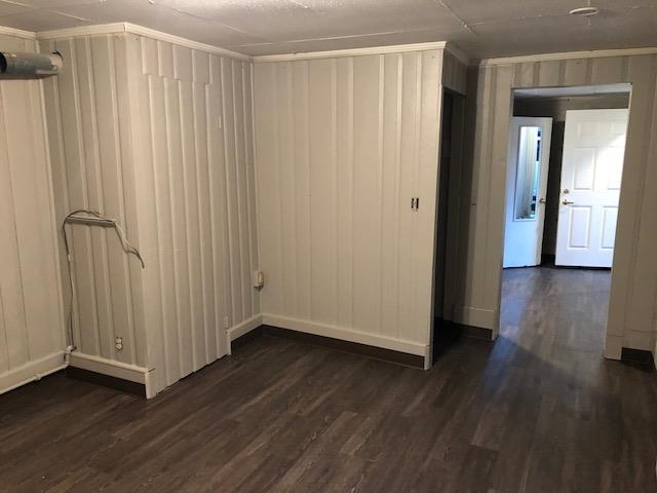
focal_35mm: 28
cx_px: 328
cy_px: 246
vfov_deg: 49.7
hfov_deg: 63.4
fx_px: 531
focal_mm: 3.99
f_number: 1.8
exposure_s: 1/7
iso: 80
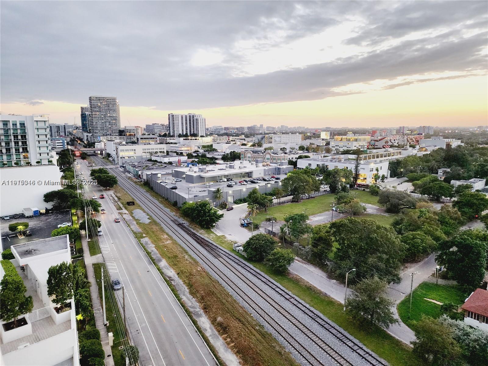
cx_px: 244
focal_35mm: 23
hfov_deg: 73.9
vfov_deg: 58.9
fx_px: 324
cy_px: 183
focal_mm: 6.4
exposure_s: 1/120
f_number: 1.8
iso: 320
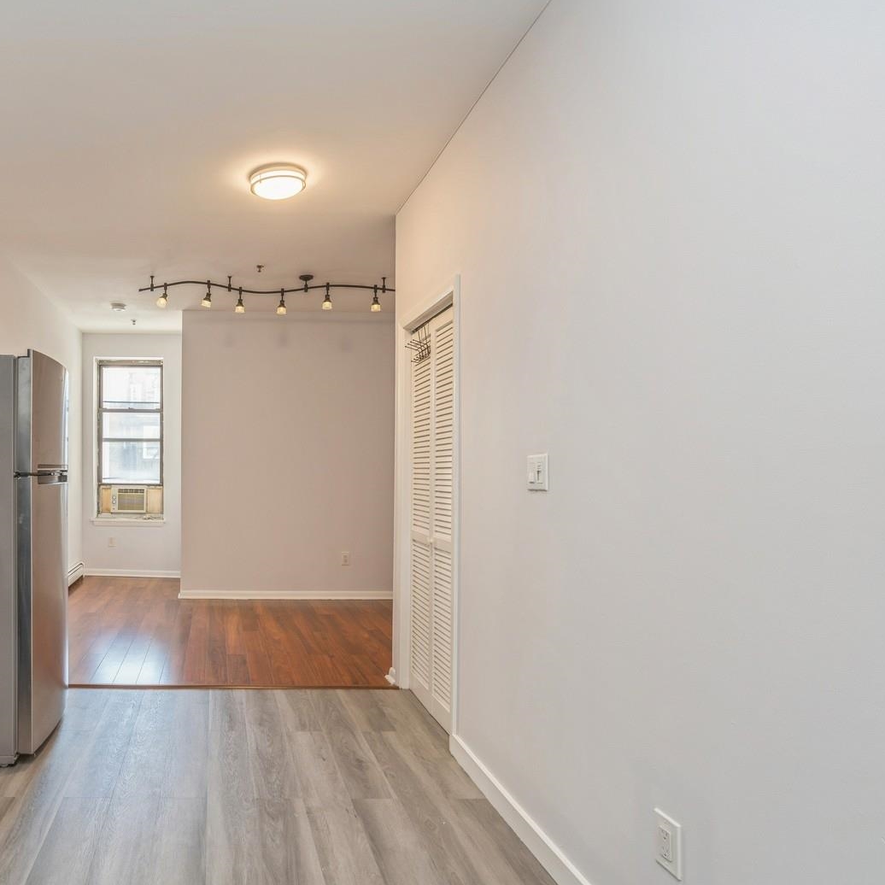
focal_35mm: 21
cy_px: 453
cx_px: 219
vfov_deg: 72.1
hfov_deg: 67.4
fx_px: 607
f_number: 8
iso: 200
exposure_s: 1/4
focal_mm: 16
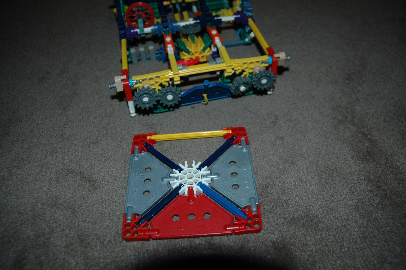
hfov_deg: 57.3
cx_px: 203
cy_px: 135
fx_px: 372
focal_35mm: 33
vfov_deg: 39.9
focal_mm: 22
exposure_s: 1/60
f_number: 3.8
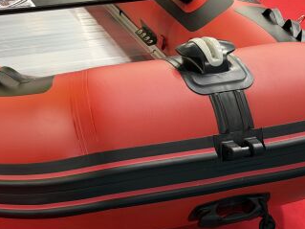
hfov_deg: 22.2
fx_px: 775
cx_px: 108
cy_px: 58
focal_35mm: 88
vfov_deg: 16.7
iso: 80
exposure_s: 1/50
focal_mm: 6.76
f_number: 1.78
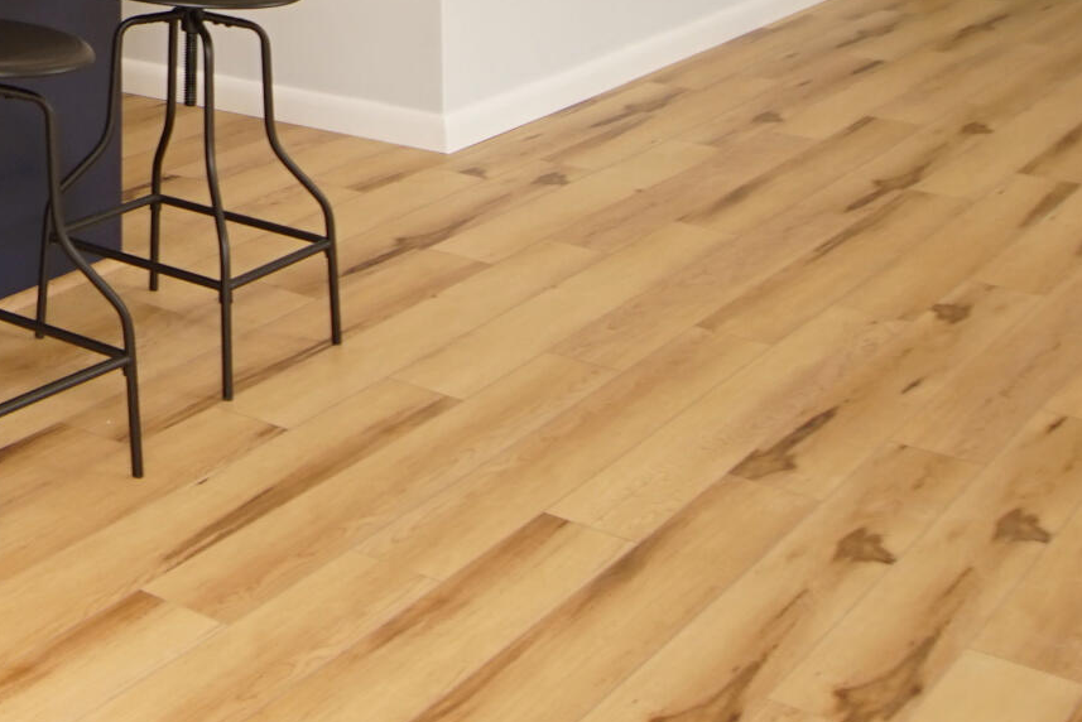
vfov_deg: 18.8
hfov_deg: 27.0
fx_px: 1894
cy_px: -381
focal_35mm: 63
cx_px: -313
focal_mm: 12
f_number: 4.5
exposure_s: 1/60
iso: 250
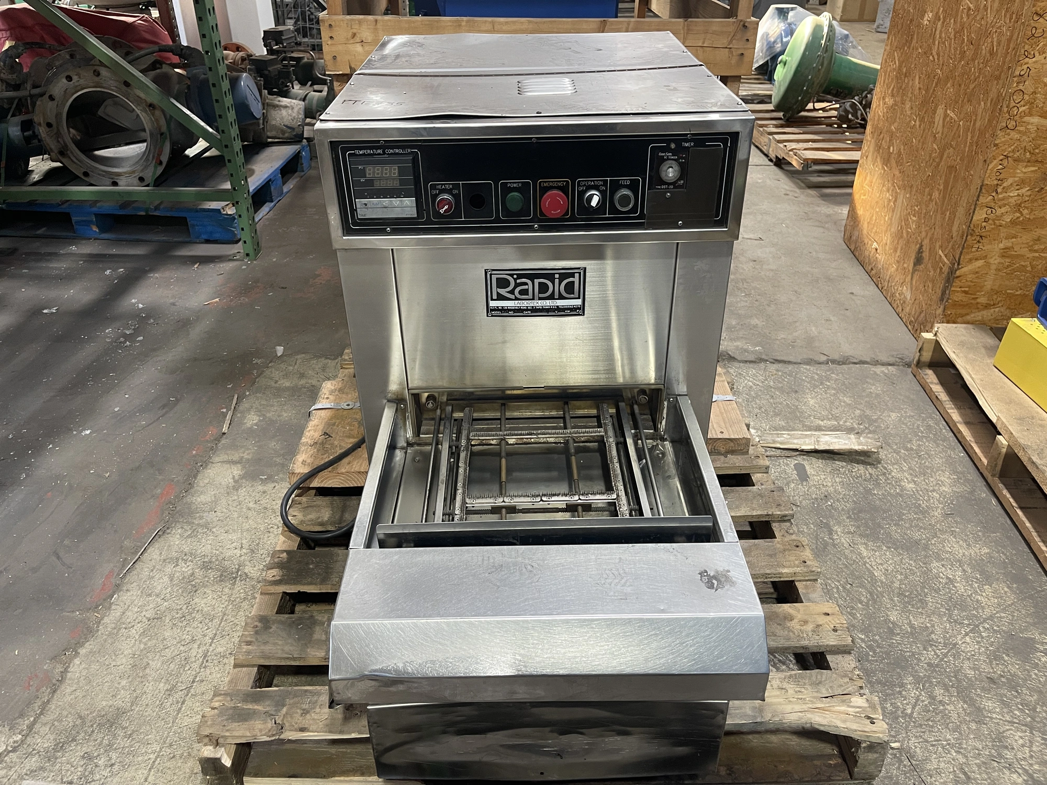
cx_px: 524
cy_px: 392
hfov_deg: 67.3
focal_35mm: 26
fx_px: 786
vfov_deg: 53.1
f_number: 1.6
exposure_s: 1/60
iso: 250
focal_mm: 5.1
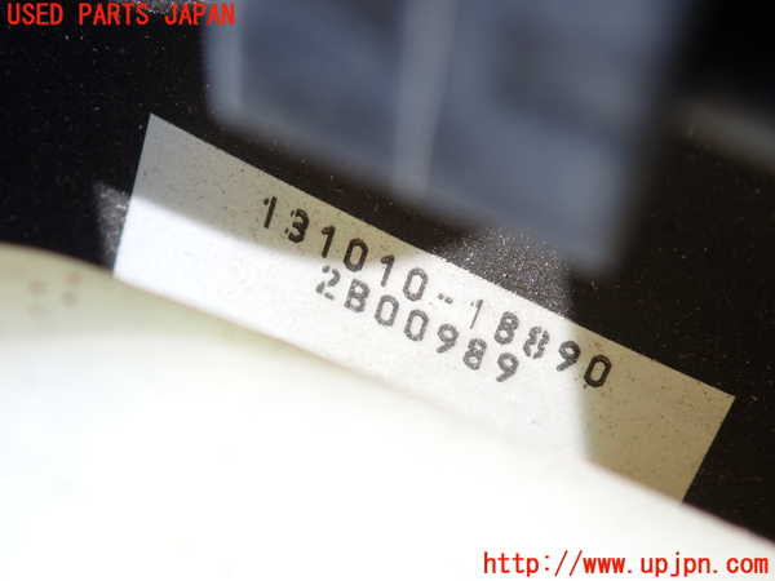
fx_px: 2239
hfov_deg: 19.6
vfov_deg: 14.8
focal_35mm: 100
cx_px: 388
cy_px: 290
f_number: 4.9
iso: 100
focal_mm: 18
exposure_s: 1/125
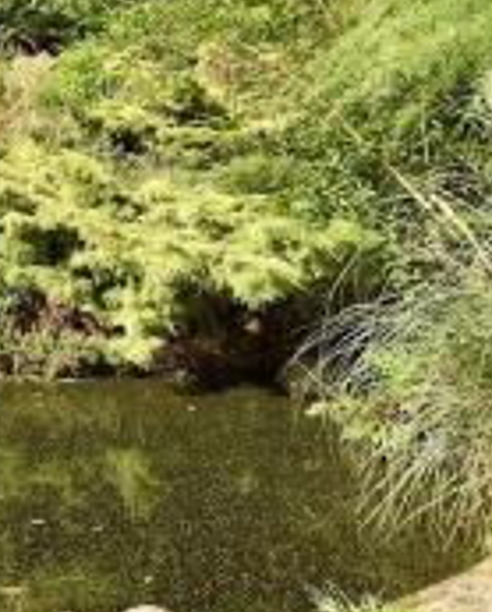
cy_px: 179
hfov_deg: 27.4
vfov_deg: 36.5
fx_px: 913
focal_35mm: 50
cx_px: -60
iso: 100
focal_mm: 13
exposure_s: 1/200
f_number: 7.1
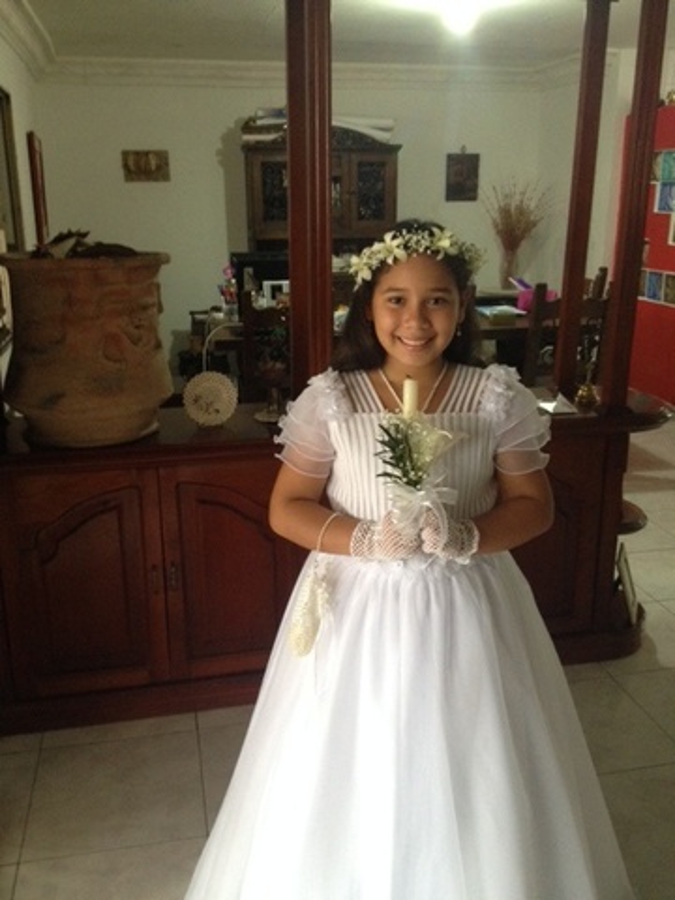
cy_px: 450
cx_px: 338
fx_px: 910
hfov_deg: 40.7
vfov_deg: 52.6
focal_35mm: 35
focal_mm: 4.28
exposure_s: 1/20
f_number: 2.4
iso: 250
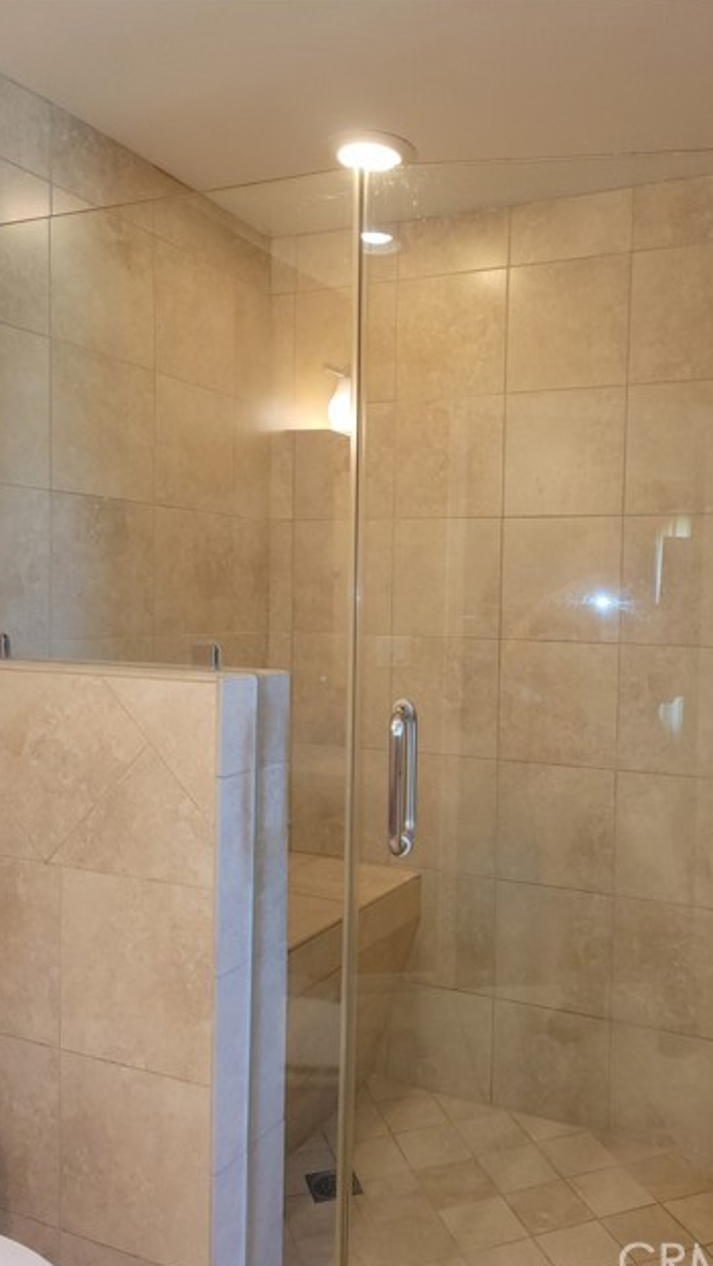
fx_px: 974
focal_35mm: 29
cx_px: 458
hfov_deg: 39.9
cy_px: 642
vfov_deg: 66.0
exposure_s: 1/30
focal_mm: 5.4
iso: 100
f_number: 1.8
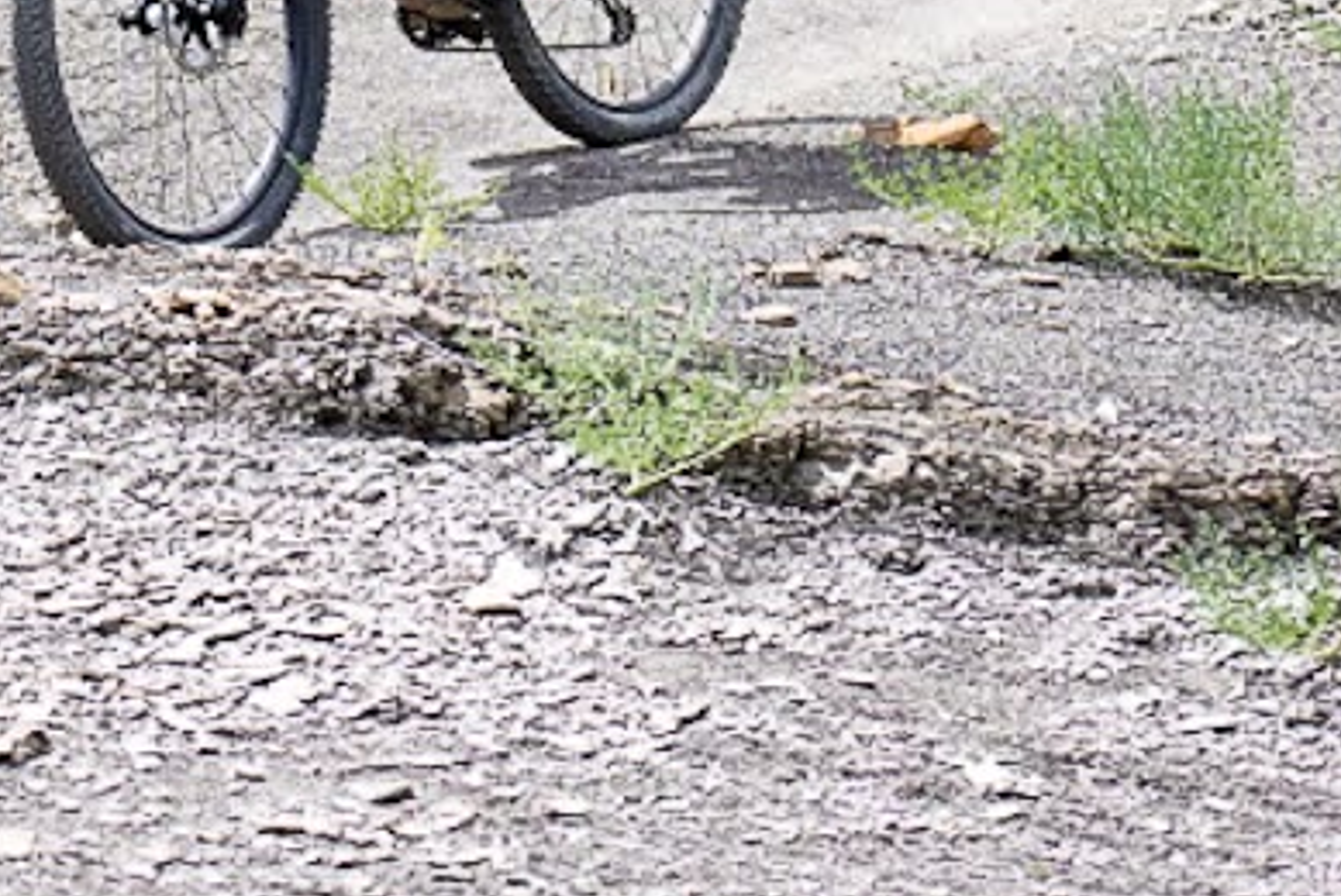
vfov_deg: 3.7
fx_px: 13755
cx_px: 21
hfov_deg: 5.6
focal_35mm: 369
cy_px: -777
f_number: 3.2
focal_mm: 70
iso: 320
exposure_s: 1/2500
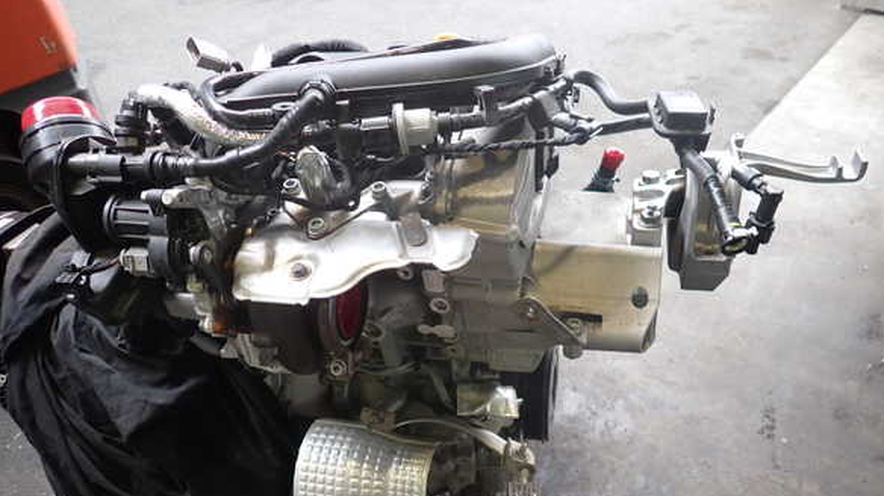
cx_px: 451
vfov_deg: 41.2
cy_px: 302
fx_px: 656
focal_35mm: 28
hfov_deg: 67.9
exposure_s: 1/60
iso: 160
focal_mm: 4.5
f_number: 2
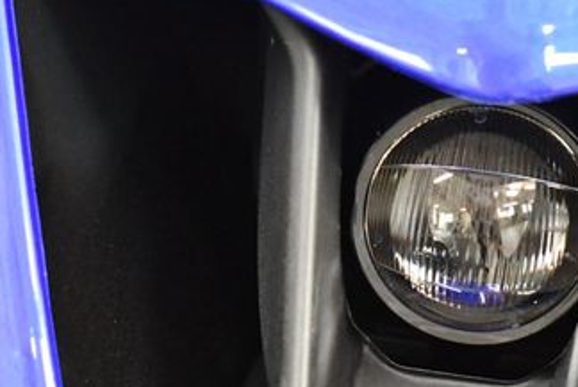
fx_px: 2669
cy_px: 234
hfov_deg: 12.3
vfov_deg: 8.3
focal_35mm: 166
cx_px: 500
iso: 6400
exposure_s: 1/60
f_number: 5
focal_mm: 42
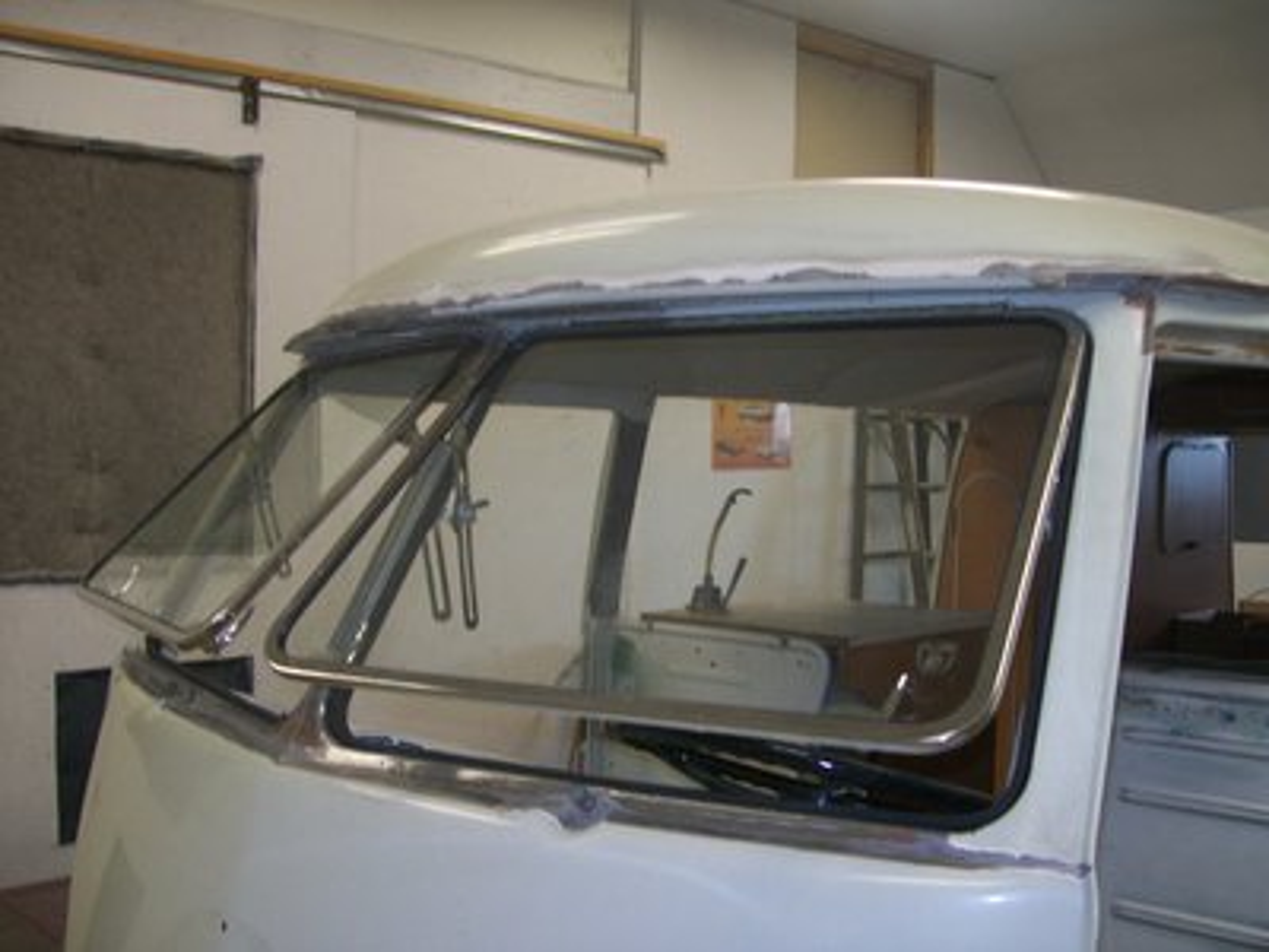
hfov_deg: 51.4
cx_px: 634
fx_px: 1320
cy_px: 476
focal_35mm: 36
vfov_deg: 39.7
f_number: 2.7
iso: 80
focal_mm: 6
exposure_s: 1/30
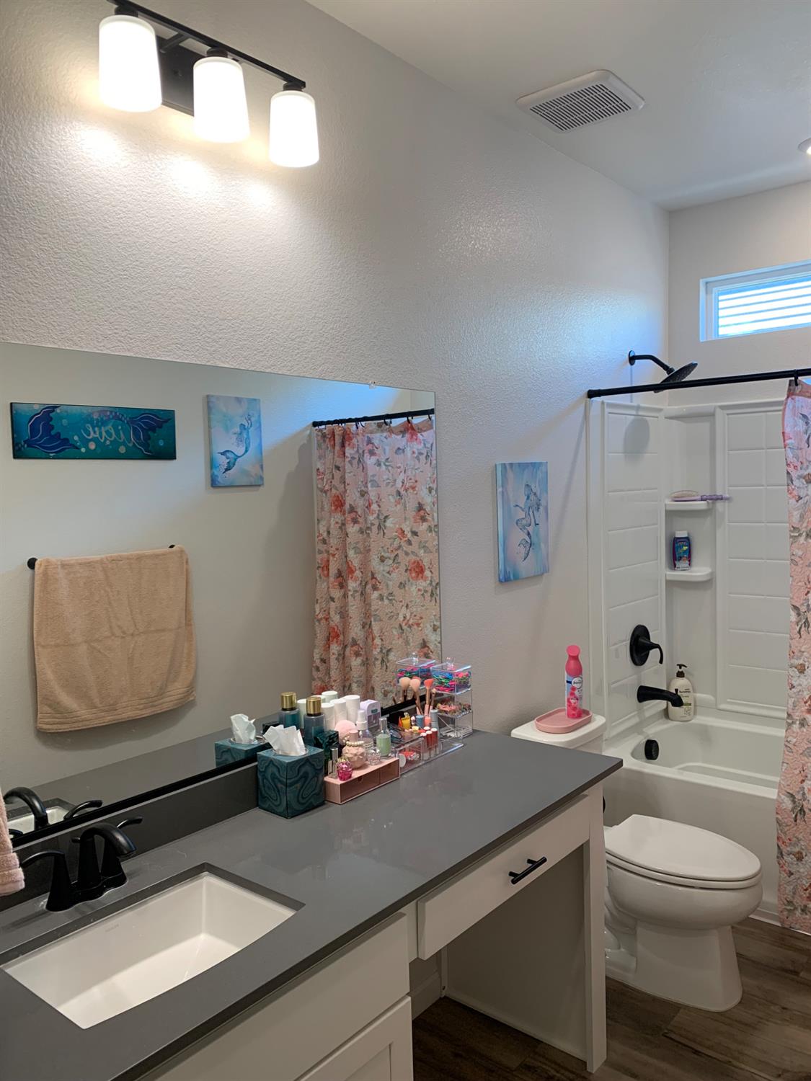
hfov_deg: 53.1
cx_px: 406
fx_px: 812
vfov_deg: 67.3
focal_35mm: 26
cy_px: 540
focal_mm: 4.25
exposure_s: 1/120
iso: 80
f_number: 1.8
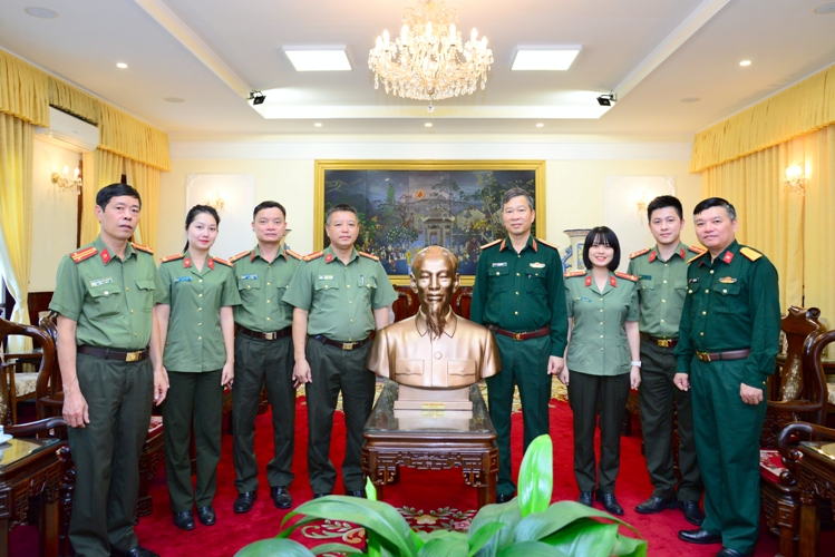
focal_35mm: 24
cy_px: 278
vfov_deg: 53.2
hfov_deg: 73.7
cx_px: 418
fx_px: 557
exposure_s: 1/100
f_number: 6.3
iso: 2000
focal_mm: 24
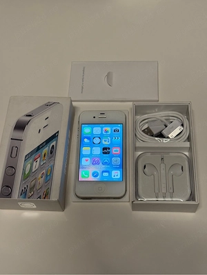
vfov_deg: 39.7
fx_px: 383
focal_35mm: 48
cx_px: 104
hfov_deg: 30.3
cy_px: 138
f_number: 1.78
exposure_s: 1/100
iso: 160
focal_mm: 6.76
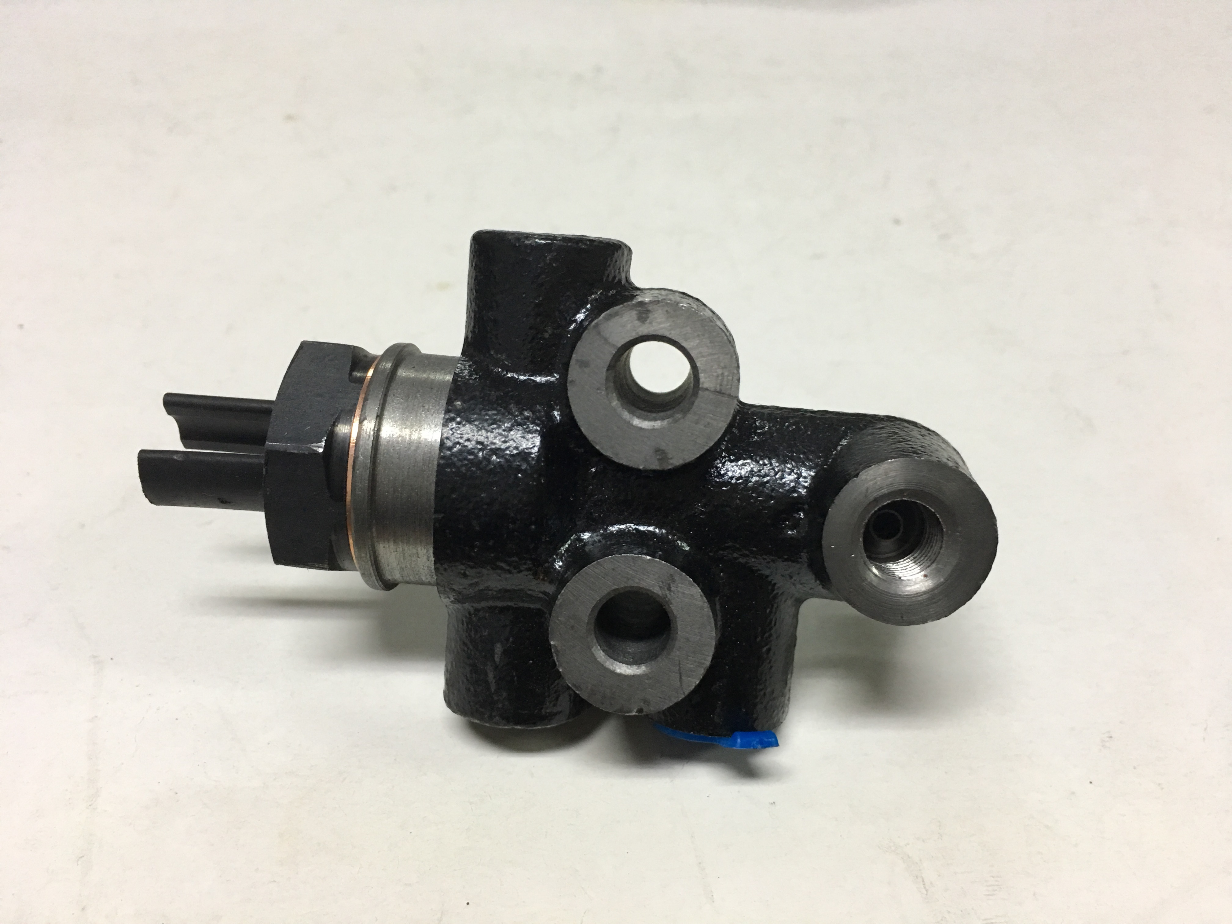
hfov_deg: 61.7
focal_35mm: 29
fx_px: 1032
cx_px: 616
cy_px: 462
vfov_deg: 48.2
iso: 64
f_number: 2.2
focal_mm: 4.15
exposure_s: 1/15
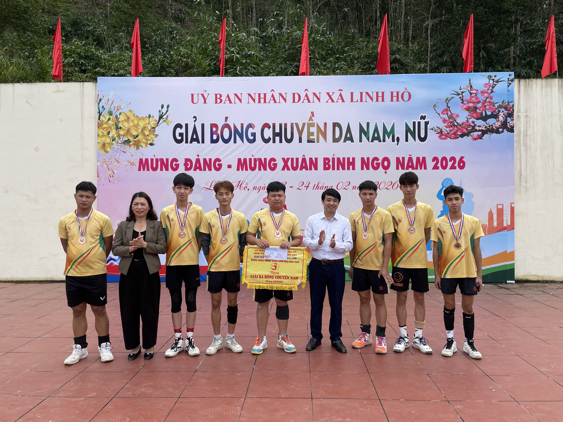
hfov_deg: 67.3
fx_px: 423
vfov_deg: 53.1
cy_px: 211
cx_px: 282
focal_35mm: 26
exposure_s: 1/2506
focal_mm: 4.2
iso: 32
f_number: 1.6
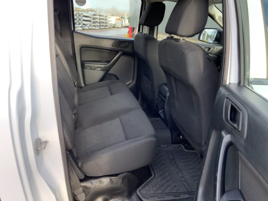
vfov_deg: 48.2
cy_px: 100
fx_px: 225
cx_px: 134
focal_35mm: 29
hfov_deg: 61.7
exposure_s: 1/122
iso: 25
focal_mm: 3
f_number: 1.8
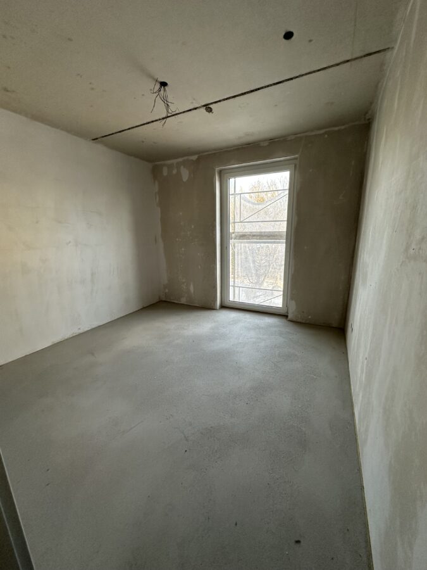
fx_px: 230
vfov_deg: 102.1
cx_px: 214
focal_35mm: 14
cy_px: 285
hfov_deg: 85.7
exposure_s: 1/99
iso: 125
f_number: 2.2
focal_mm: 2.22
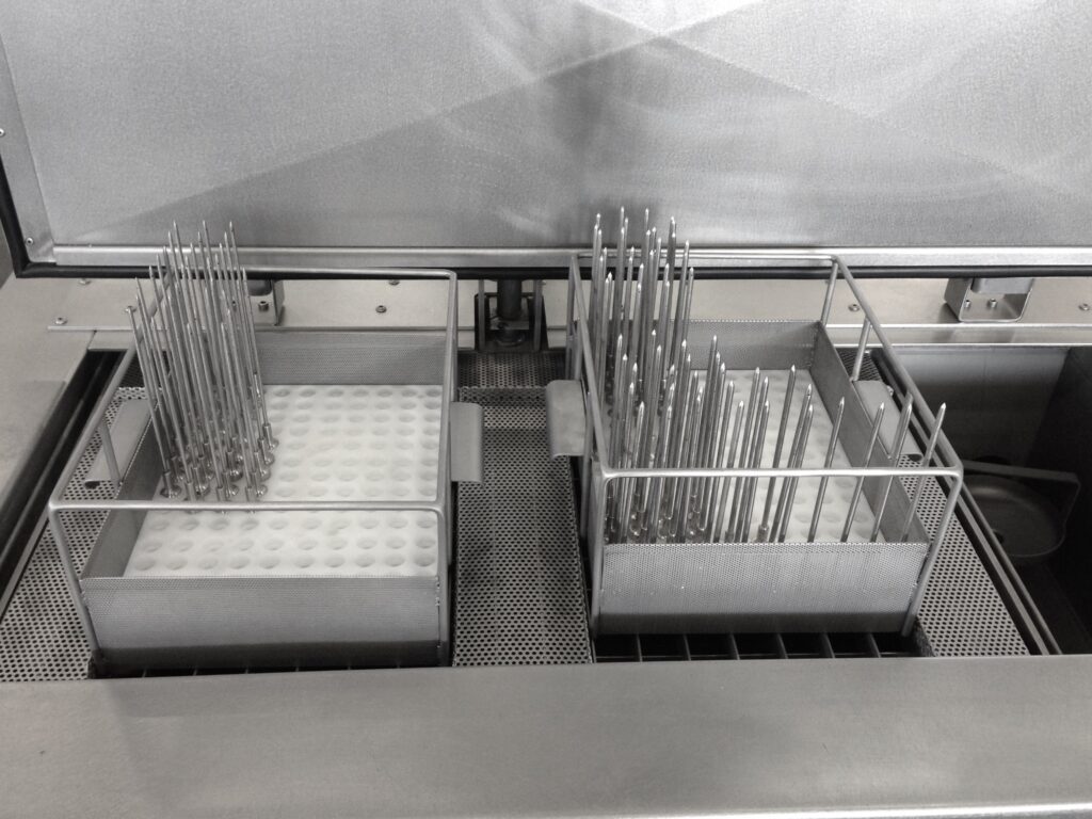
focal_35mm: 33
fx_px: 1041
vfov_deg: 42.9
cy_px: 410
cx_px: 546
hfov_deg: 55.4
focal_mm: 4.12
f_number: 2.4
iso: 125
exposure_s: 1/20
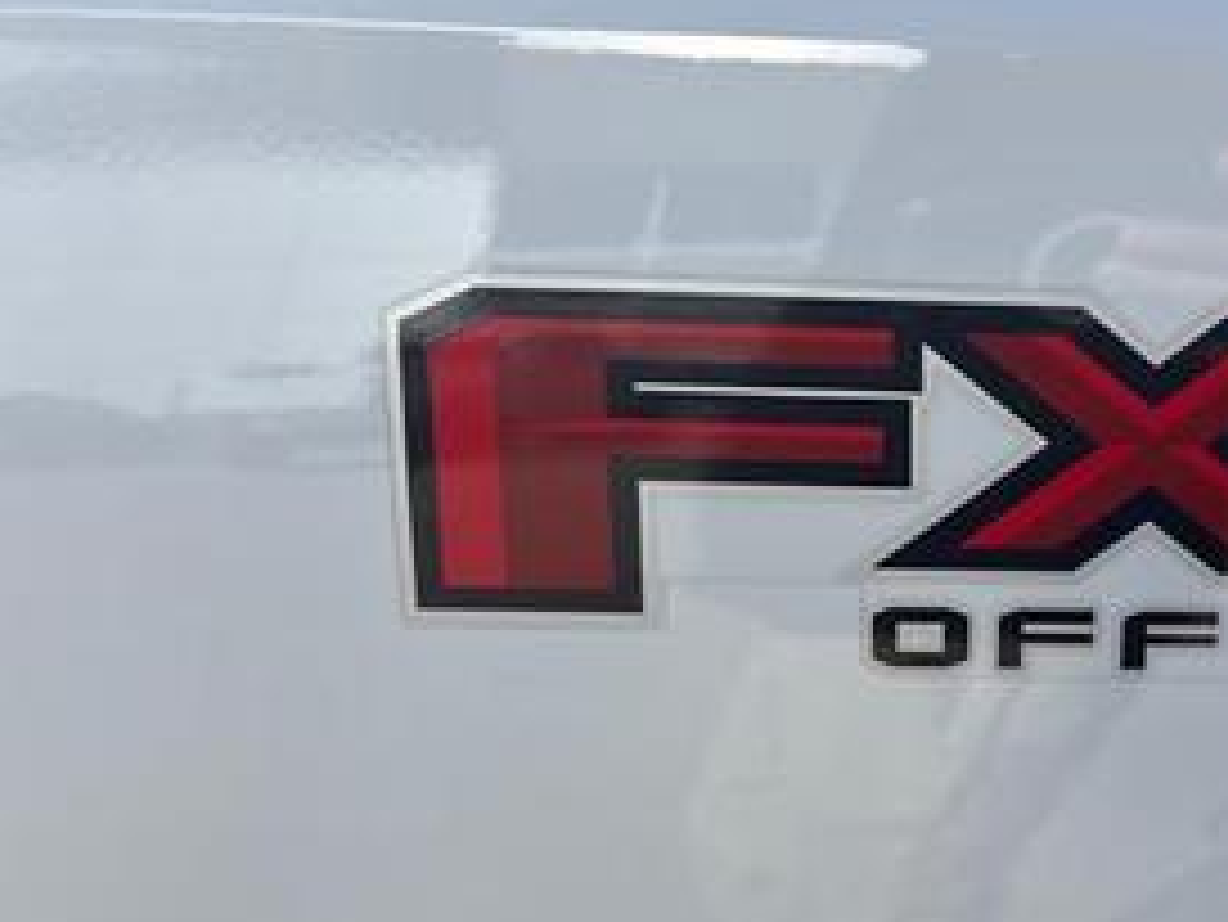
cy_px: 652
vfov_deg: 30.0
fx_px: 1704
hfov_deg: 37.5
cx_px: 1057
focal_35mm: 48
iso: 50
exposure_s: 1/2865
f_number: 1.6
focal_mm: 5.96
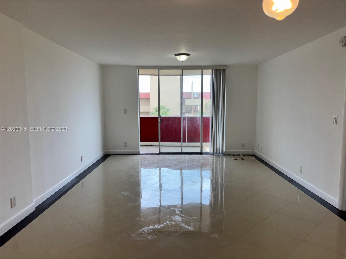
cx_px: 173
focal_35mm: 26
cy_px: 130
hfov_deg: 67.3
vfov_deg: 53.1
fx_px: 260
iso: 32
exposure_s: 1/354
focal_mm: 5.96
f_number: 1.6
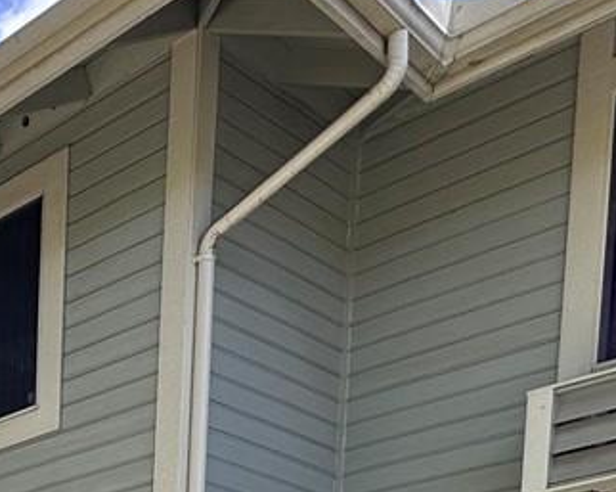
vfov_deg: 17.0
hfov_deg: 24.1
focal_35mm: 68
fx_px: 1239
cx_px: -205
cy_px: 971
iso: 50
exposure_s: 1/774
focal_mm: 2.22
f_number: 2.2
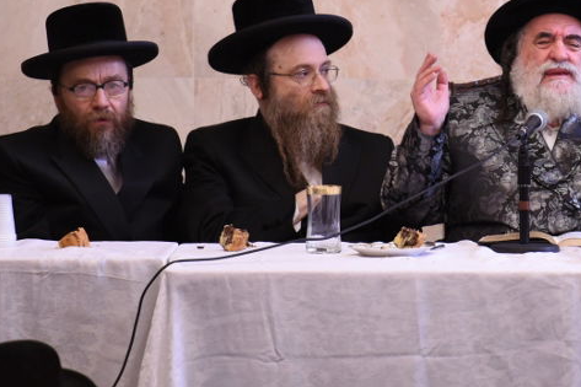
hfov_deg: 4.8
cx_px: 518
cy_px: 51
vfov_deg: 3.2
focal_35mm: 433
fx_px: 6985
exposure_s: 1/200
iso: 1250
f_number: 3.2
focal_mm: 200
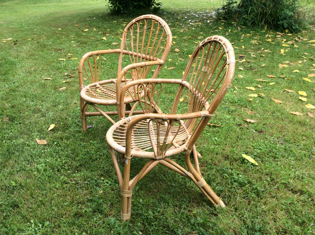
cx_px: 158
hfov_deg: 56.9
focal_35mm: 32
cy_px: 118
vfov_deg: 44.1
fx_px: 291
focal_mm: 3.3
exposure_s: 1/223
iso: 32
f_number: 2.4
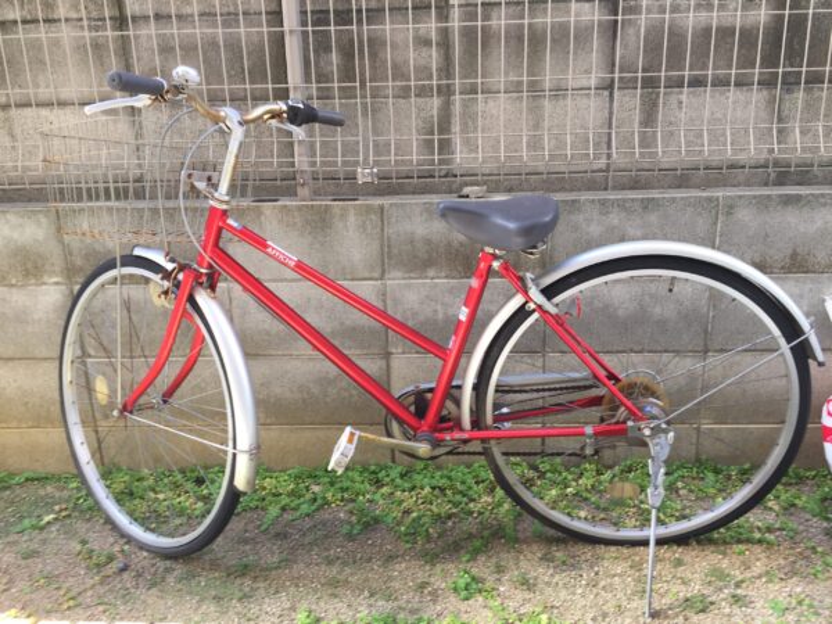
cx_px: 416
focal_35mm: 29
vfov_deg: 48.2
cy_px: 312
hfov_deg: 61.7
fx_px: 697
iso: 32
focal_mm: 4.15
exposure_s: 1/60
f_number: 2.2
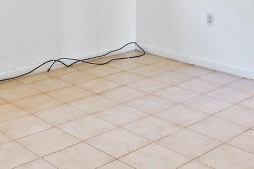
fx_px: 423
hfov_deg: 33.4
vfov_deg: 20.8
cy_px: -44
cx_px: 122
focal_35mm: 60
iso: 200
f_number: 8
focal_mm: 14
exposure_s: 1/2
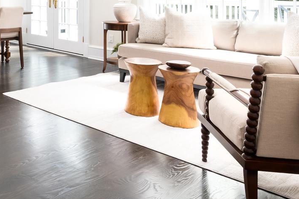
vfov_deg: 26.3
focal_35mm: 46
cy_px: -34
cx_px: -3
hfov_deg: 37.9
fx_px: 382
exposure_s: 1/20
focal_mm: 16
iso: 800
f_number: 13
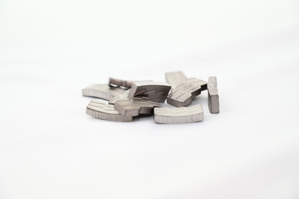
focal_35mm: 70
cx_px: 150
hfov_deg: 28.9
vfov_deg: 19.4
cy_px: 100
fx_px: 581
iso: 100
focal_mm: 70
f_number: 4.5
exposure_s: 1/160
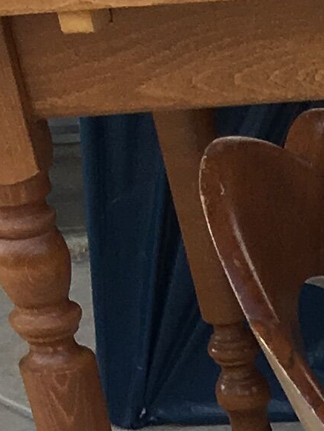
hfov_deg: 6.9
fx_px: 2556
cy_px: 1371
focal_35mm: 205
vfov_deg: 8.0
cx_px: 765
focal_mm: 4.15
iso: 25
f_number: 2.2
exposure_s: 1/450
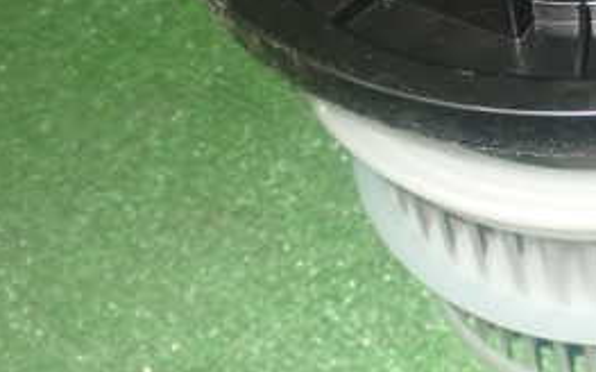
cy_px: -23
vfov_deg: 13.9
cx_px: 562
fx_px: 1493
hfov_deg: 21.9
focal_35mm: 92
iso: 400
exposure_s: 1/40
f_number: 3.5
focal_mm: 6.83
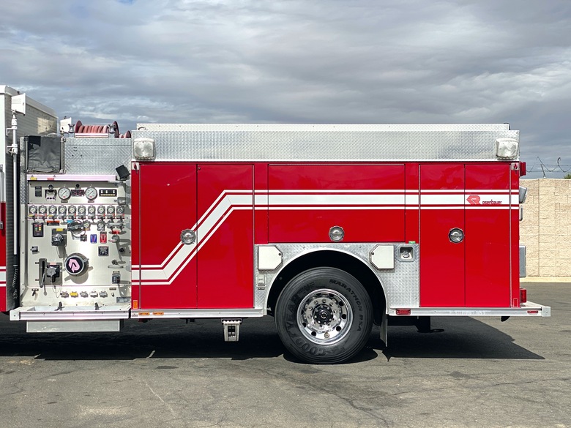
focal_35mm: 52
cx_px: 286
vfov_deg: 28.0
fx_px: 858
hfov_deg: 36.8
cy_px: 214
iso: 25
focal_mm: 6
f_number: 2
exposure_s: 1/3425
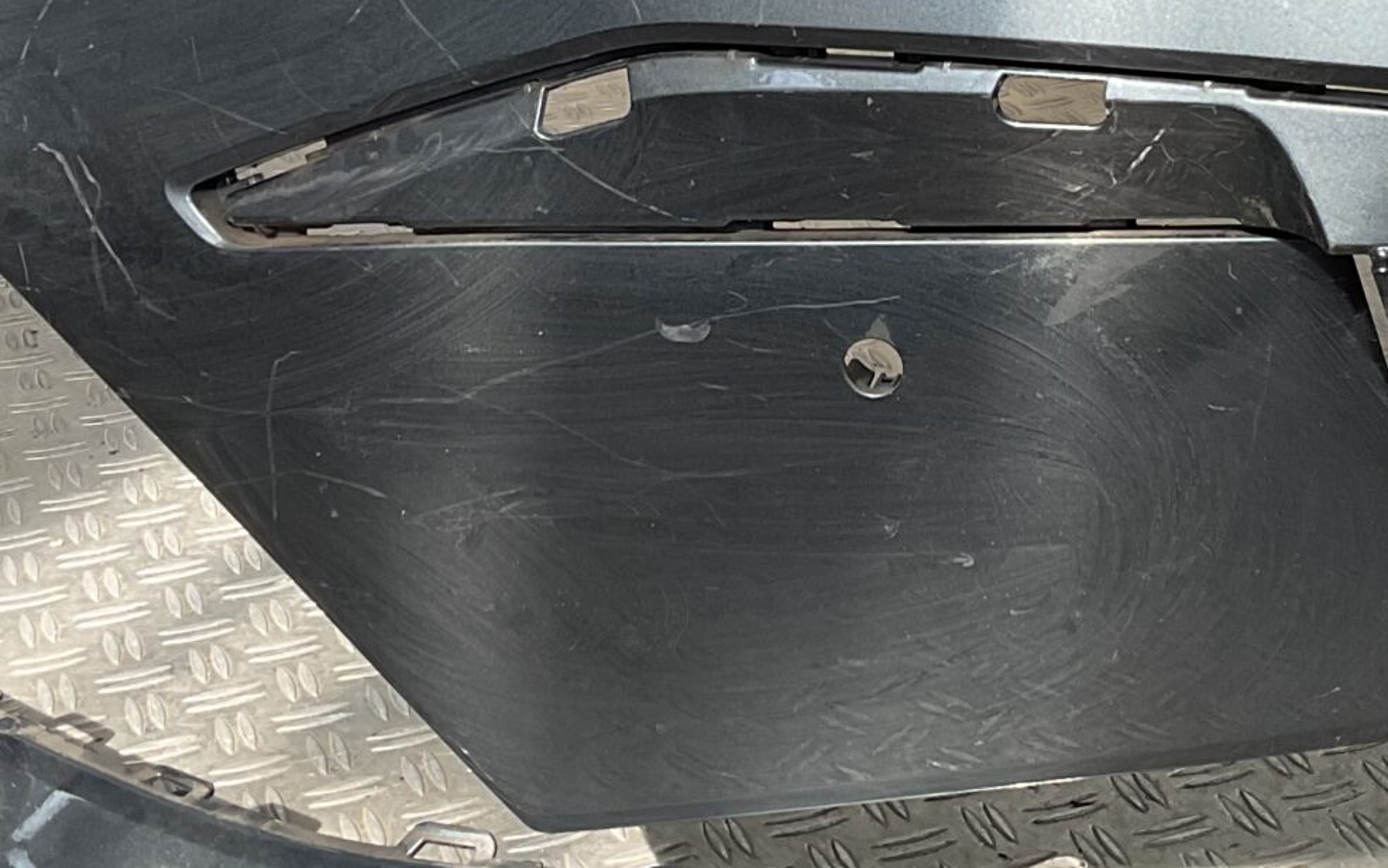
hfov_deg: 25.7
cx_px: 925
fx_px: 3026
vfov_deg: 16.0
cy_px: 34
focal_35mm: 80
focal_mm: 3
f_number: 1.8
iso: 16
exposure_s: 1/318
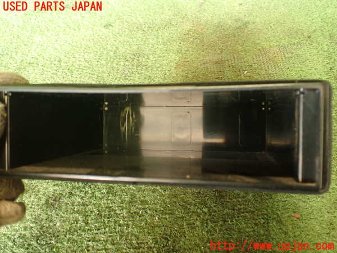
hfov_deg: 56.8
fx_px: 312
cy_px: 126
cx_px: 168
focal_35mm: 32
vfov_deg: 44.2
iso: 500
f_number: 2.4
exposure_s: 1/30
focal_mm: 5.79
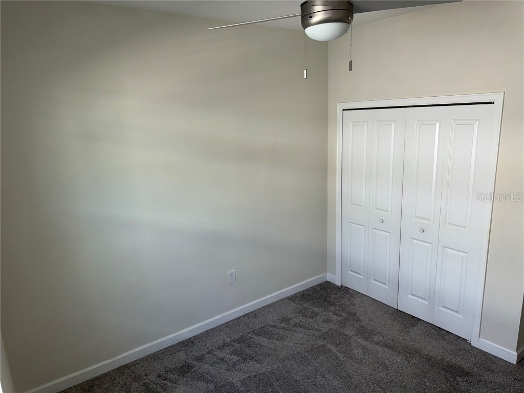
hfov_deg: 71.6
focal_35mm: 24
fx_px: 363
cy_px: 196
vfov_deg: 56.8
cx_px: 262
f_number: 1.78
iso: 80
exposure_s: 1/121
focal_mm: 6.76
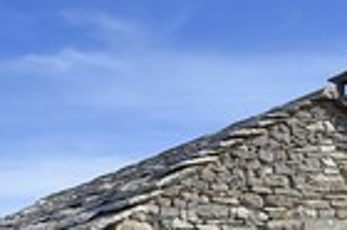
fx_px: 838
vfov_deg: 14.8
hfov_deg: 23.3
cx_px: 109
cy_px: 317
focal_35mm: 87
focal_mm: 29
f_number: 10
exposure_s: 1/400
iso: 200
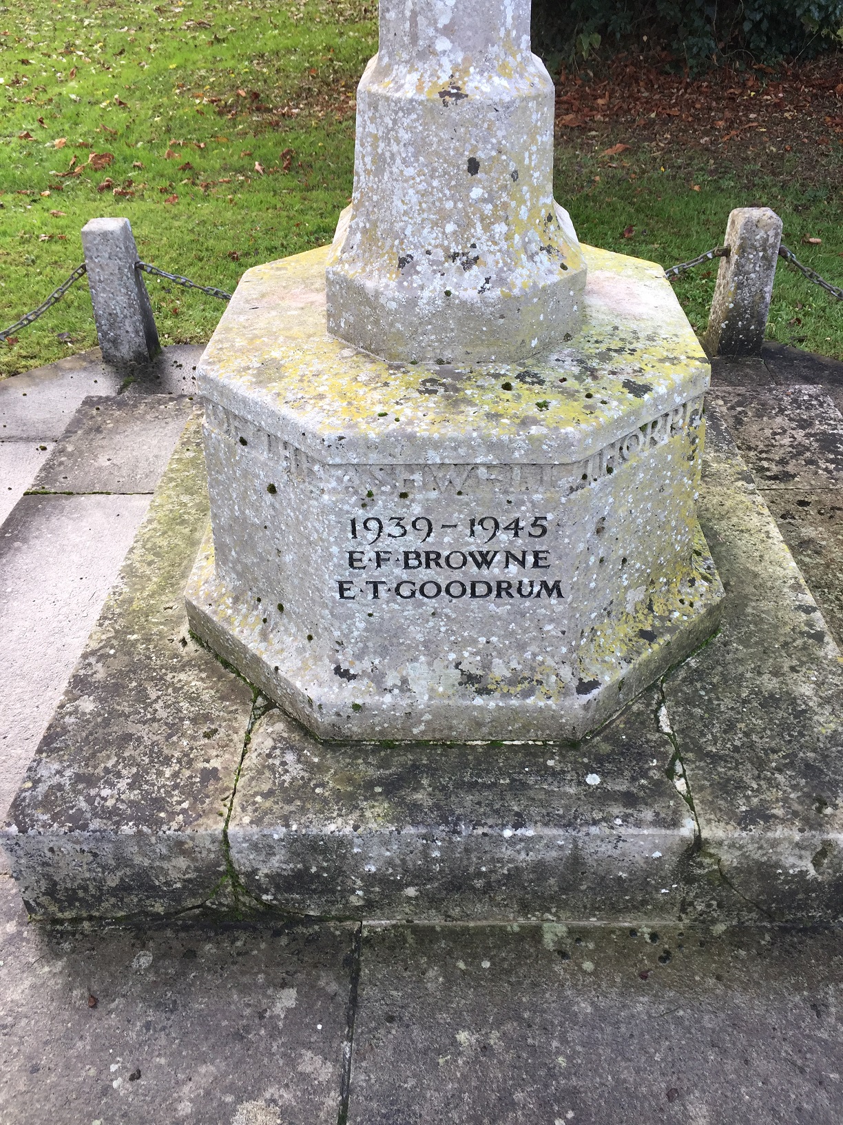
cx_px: 422
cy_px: 562
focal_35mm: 29
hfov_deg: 48.2
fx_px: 942
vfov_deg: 61.7
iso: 40
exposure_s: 1/100
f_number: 2.2
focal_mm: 4.15
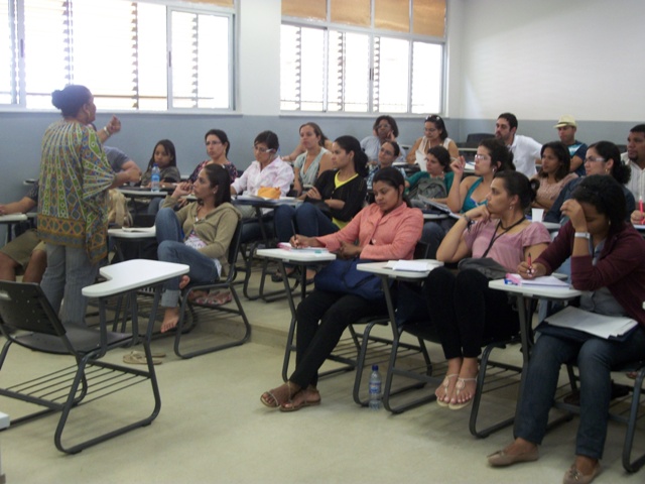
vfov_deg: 29.1
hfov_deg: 38.2
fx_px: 932
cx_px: 322
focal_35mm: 50
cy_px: 242
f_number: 3.6
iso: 160
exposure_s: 1/25
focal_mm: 8.8
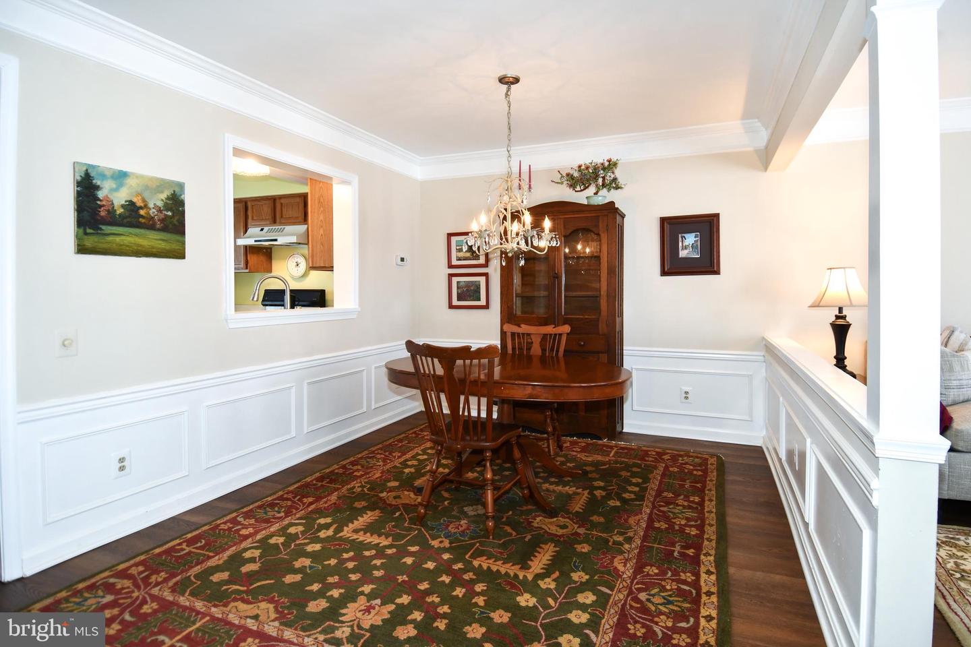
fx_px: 485
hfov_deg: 90.0
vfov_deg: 67.4
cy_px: 324
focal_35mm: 18
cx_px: 486
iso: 360
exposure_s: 1/60
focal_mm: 12
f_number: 4
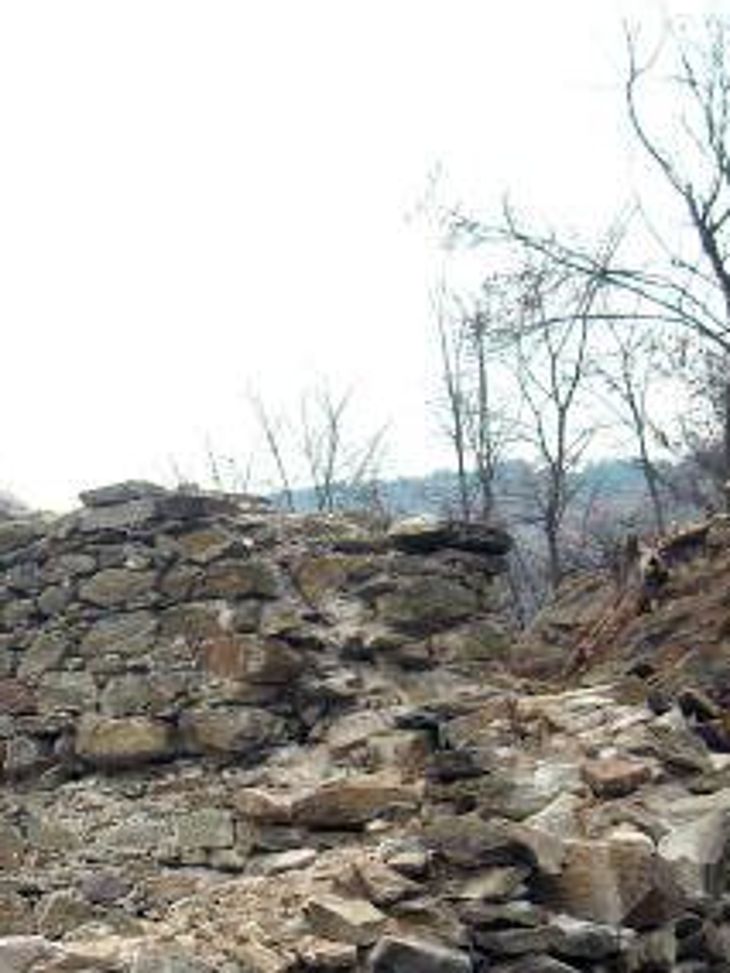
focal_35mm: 99
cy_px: 1028
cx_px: 96
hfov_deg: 14.8
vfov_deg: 19.1
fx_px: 2784
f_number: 3.1
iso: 64
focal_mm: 7.1
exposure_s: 1/184
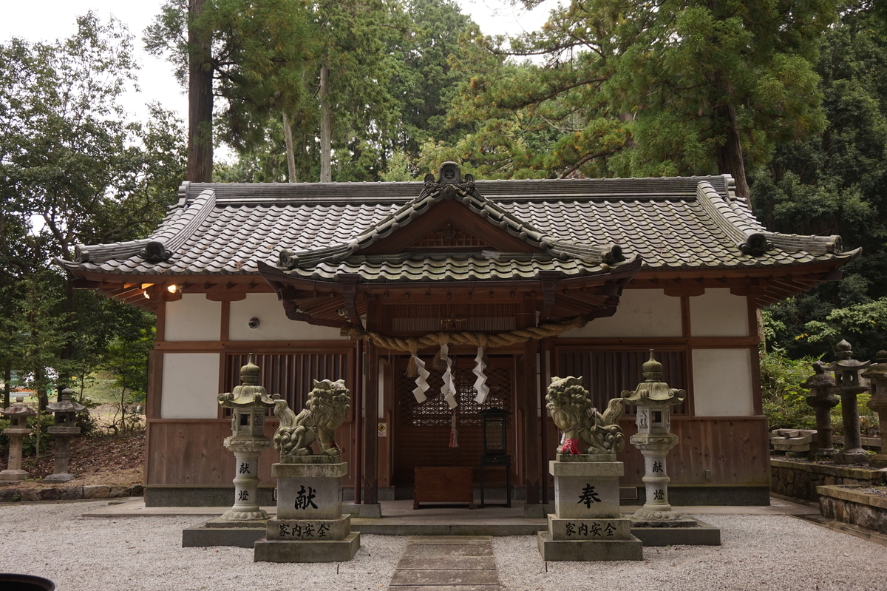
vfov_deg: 41.7
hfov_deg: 59.5
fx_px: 776
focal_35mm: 32
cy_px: 296
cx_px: 444
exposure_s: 1/160
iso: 250
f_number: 4
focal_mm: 21
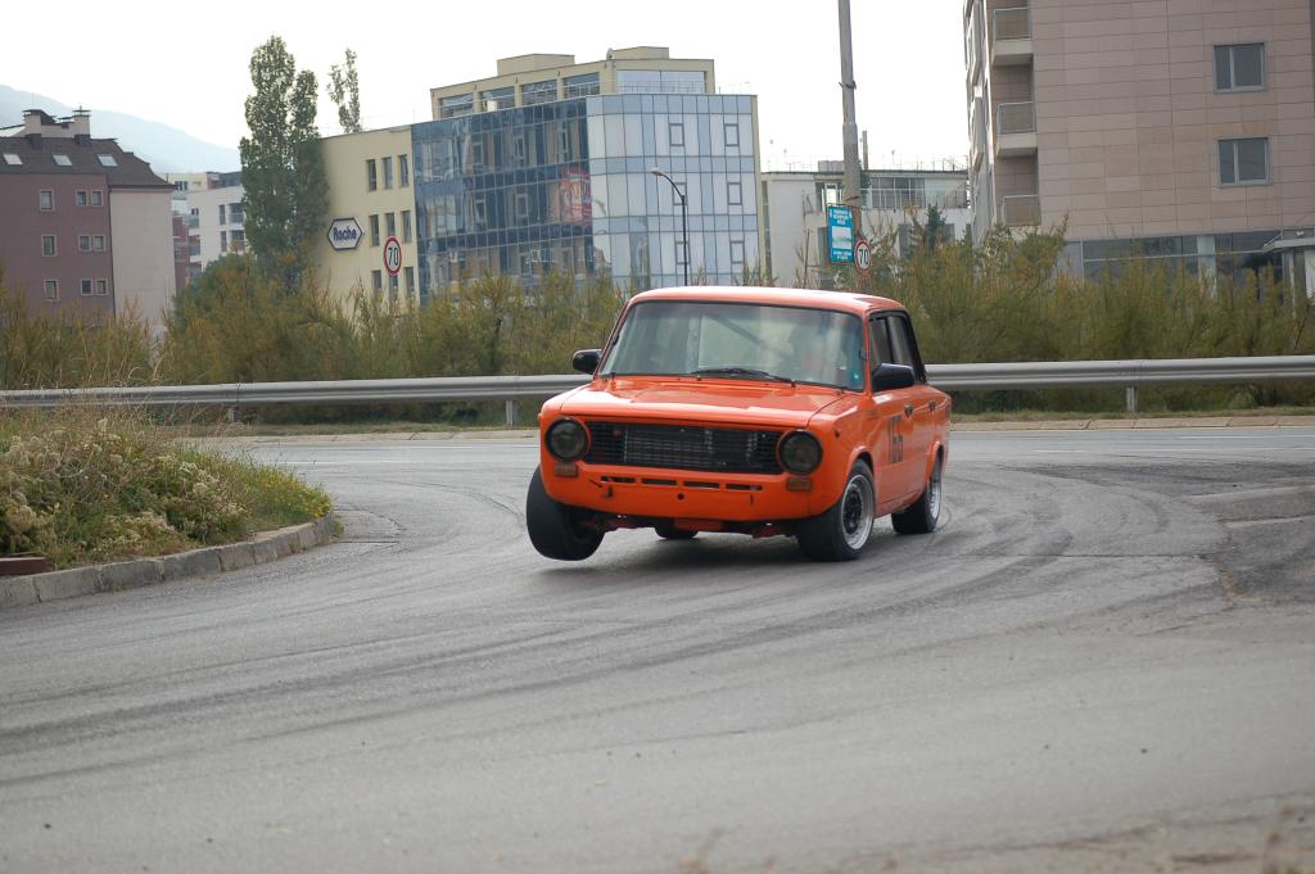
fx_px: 3723
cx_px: 658
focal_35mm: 102
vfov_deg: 13.4
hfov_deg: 20.0
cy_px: 437
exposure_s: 1/1000
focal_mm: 68
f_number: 4.2
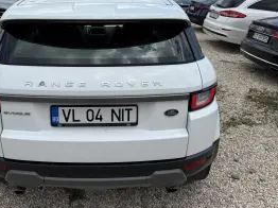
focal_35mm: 33
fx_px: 265
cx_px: 102
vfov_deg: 42.5
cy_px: 75
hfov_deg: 54.7
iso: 80
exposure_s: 1/4975
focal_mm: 6.76
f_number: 1.78
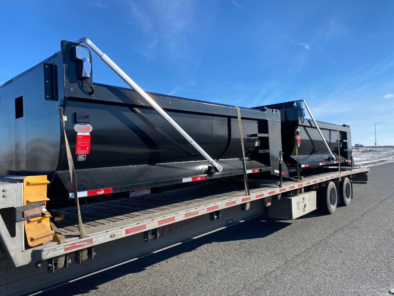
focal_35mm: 26
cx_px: 197
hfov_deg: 67.3
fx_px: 296
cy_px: 148
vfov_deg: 53.1
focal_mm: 4.25
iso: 32
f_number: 1.8
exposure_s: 1/2817
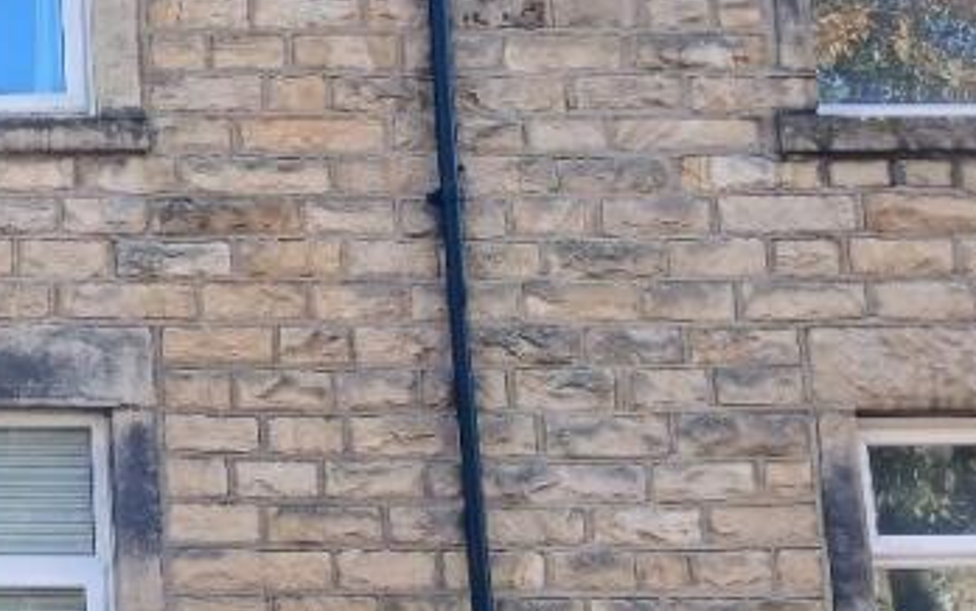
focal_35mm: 81
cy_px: 289
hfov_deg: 22.9
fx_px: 2156
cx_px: -261
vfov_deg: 16.1
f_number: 1.8
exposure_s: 1/110
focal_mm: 3.98
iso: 20
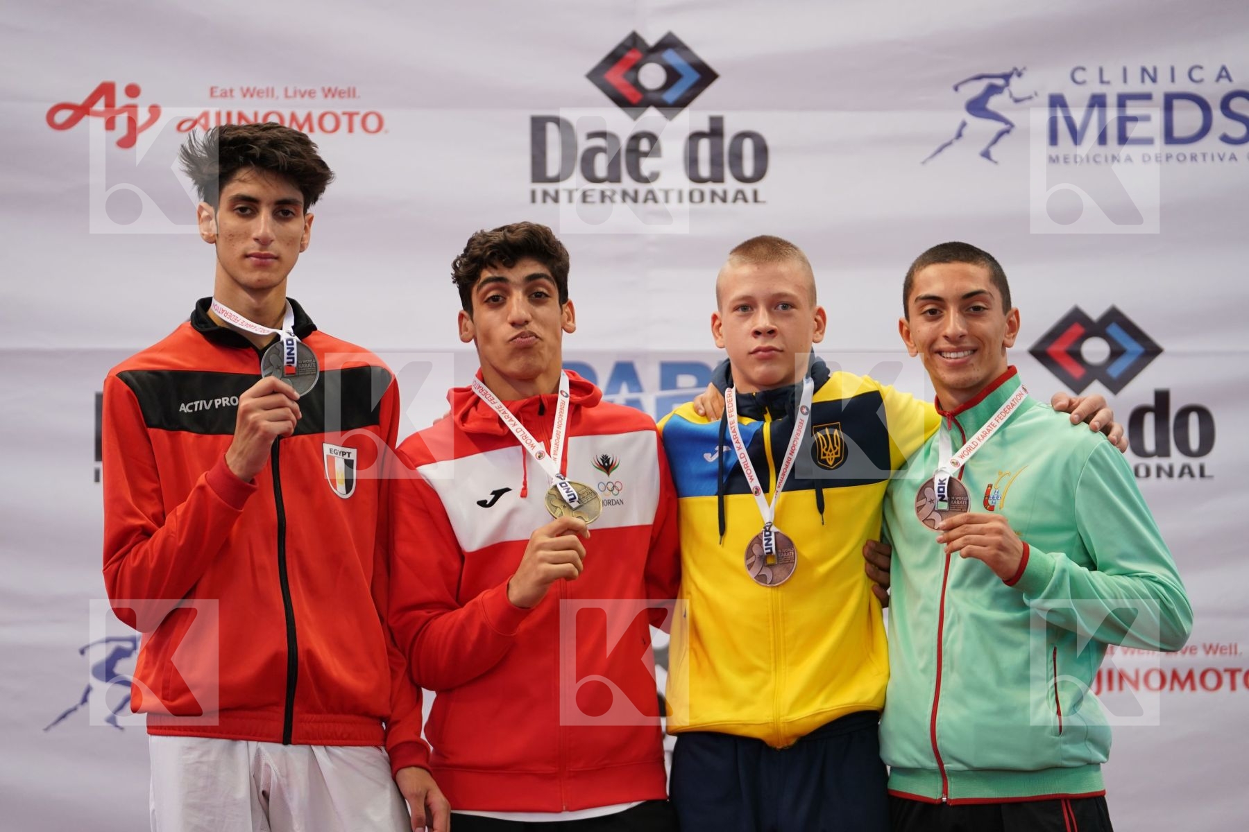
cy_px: 416
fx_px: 4441
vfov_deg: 10.7
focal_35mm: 128
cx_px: 624
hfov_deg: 16.0
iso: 800
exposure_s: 1/250
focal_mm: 128
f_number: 2.8
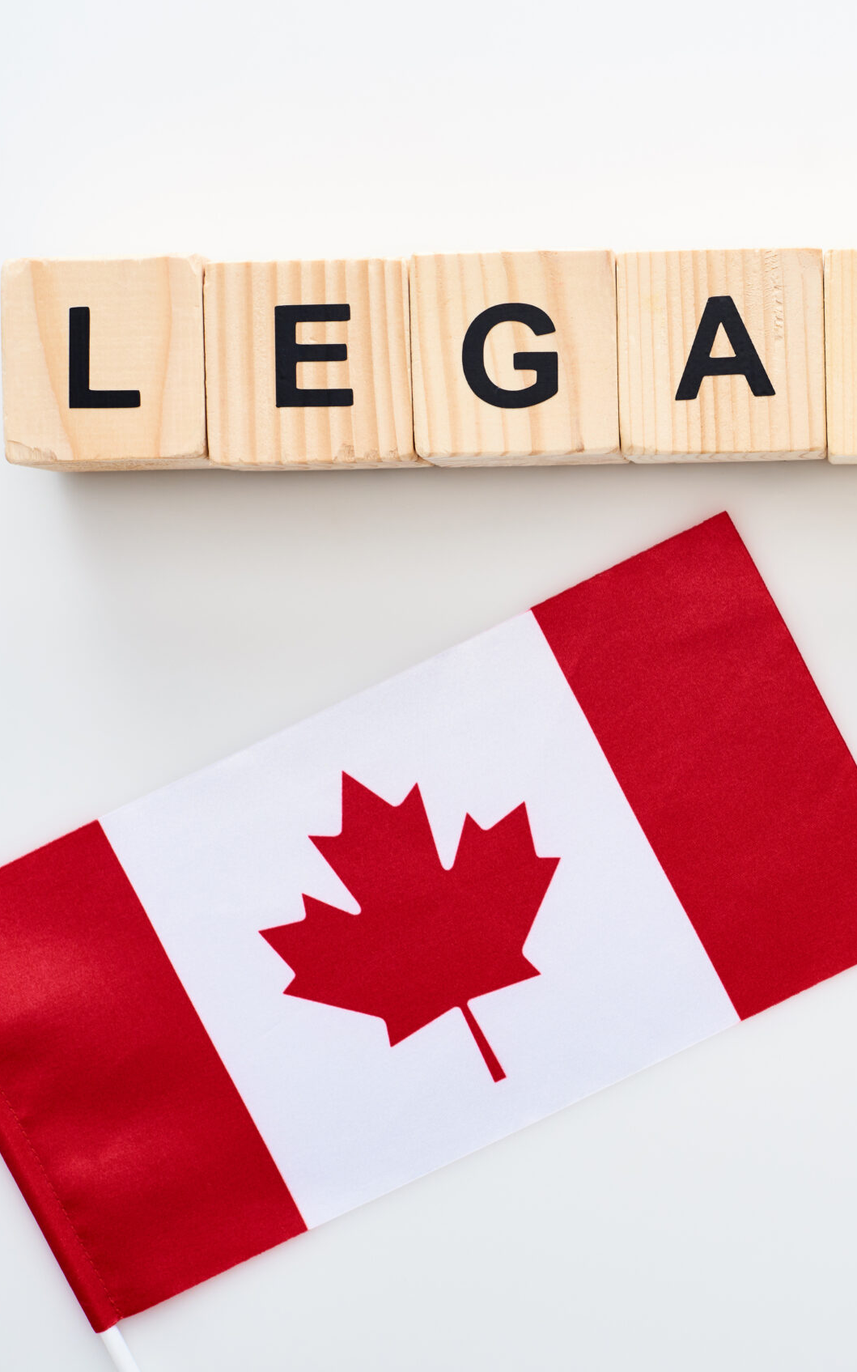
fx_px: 2878
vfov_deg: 26.8
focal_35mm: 77
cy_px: 684
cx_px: 810
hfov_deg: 16.7
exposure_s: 1/160
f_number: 9
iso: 200
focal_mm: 50
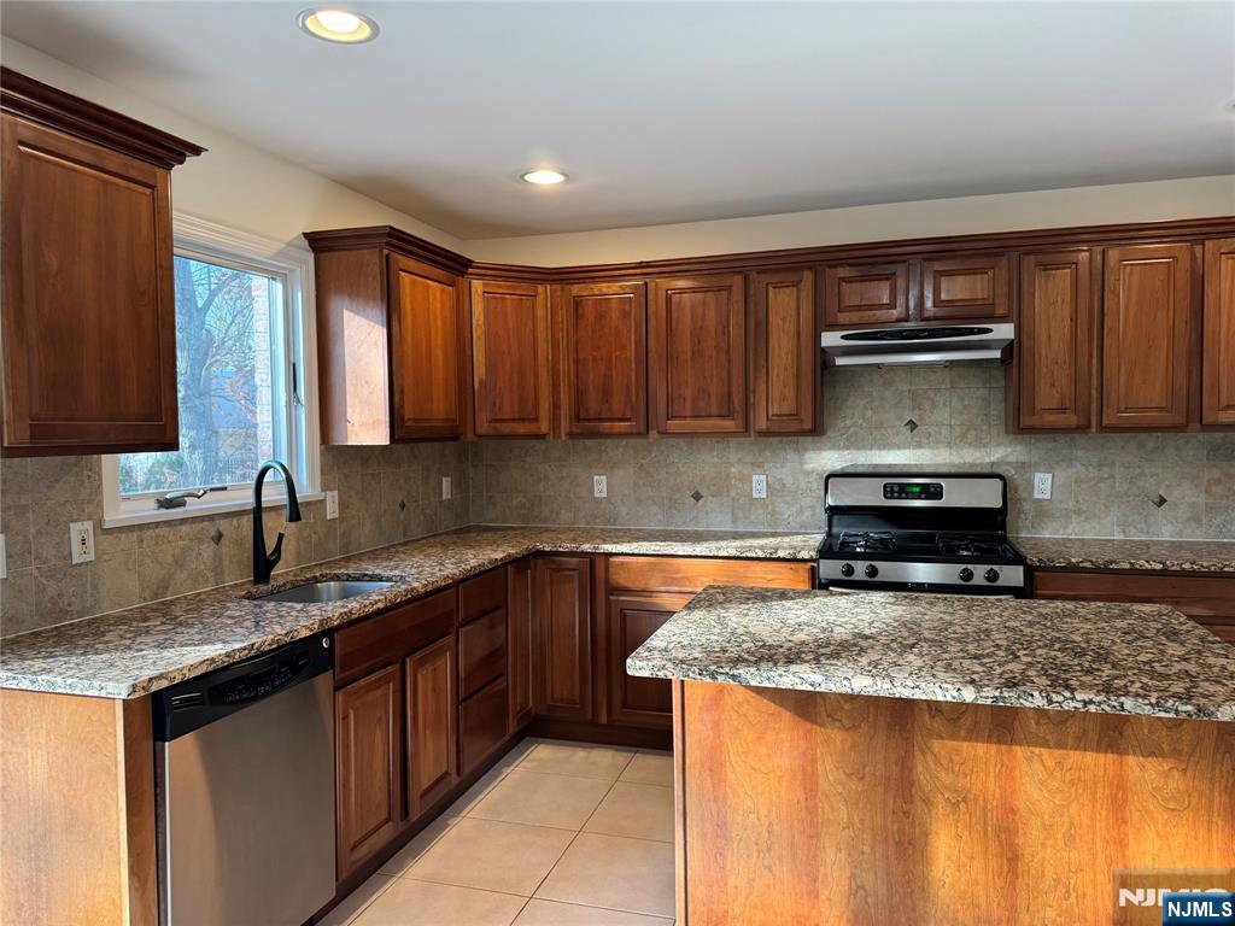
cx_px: 618
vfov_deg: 56.8
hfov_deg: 71.6
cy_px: 463
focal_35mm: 24
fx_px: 856
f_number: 1.78
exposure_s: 1/120
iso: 160
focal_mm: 6.76
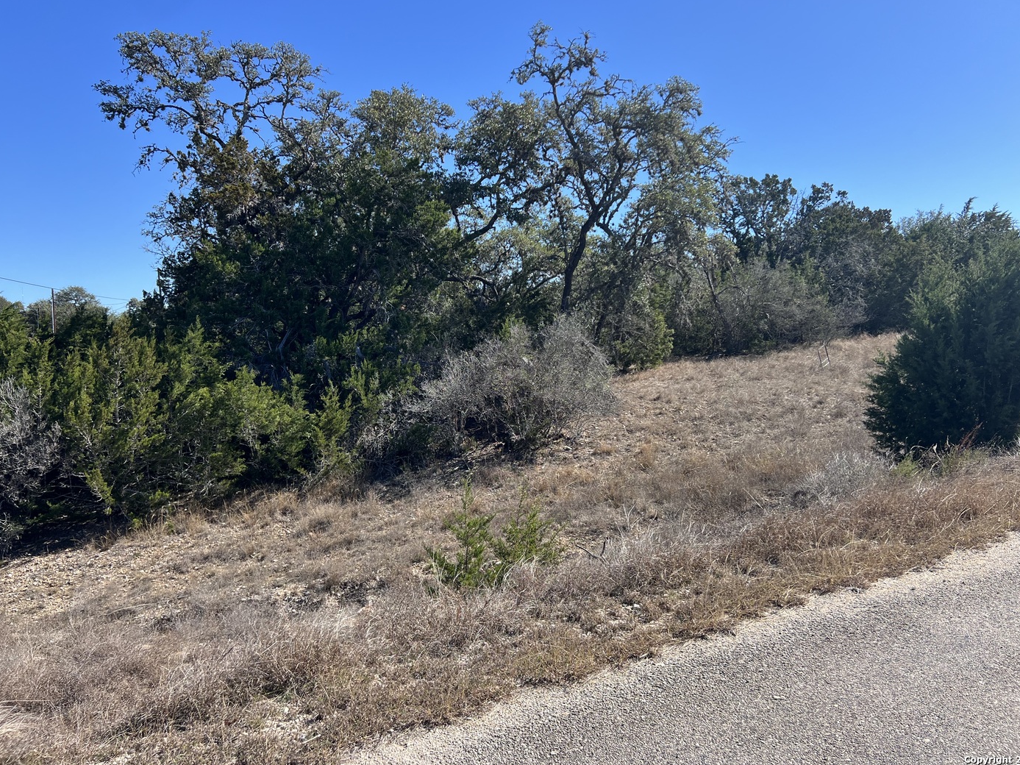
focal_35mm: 27
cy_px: 380
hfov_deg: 65.3
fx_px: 796
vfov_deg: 51.3
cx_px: 513
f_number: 1.5
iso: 50
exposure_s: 1/2208
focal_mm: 5.7
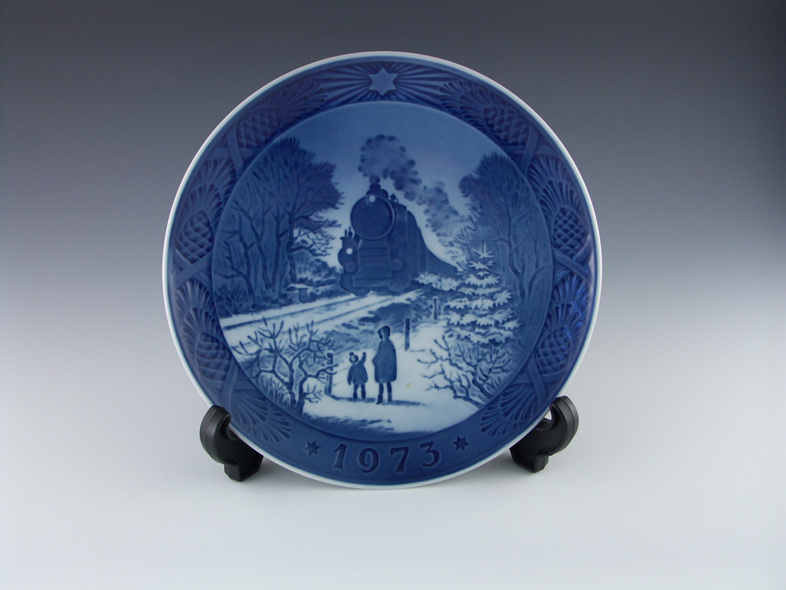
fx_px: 681
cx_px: 393
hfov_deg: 60.0
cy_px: 295
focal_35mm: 30
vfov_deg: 46.8
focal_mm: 7.88
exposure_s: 1/80
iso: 100
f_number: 3.2
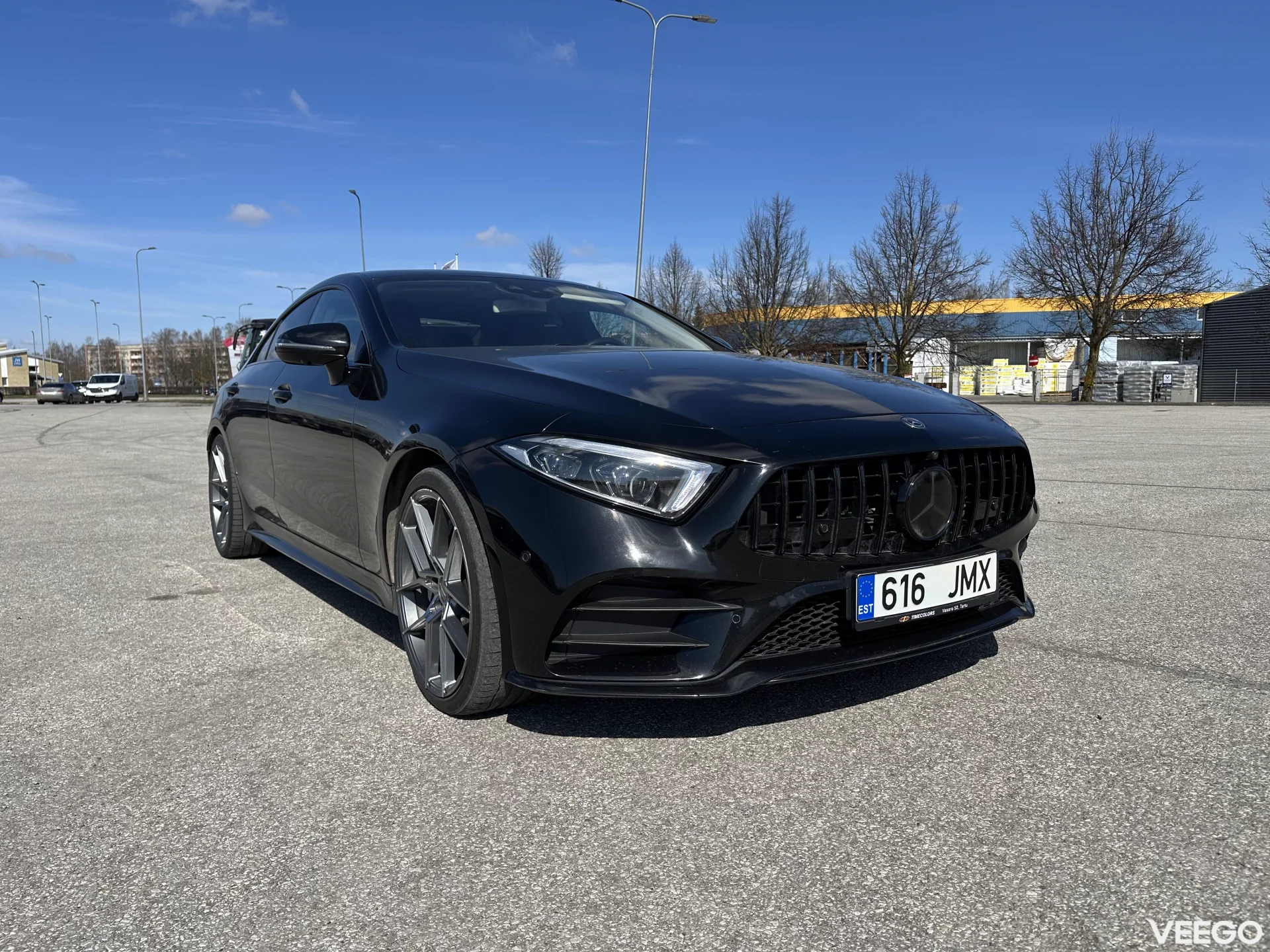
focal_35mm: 24
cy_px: 476
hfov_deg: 71.6
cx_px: 635
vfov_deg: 56.8
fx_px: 881
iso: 80
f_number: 1.78
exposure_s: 1/5525
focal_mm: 6.86
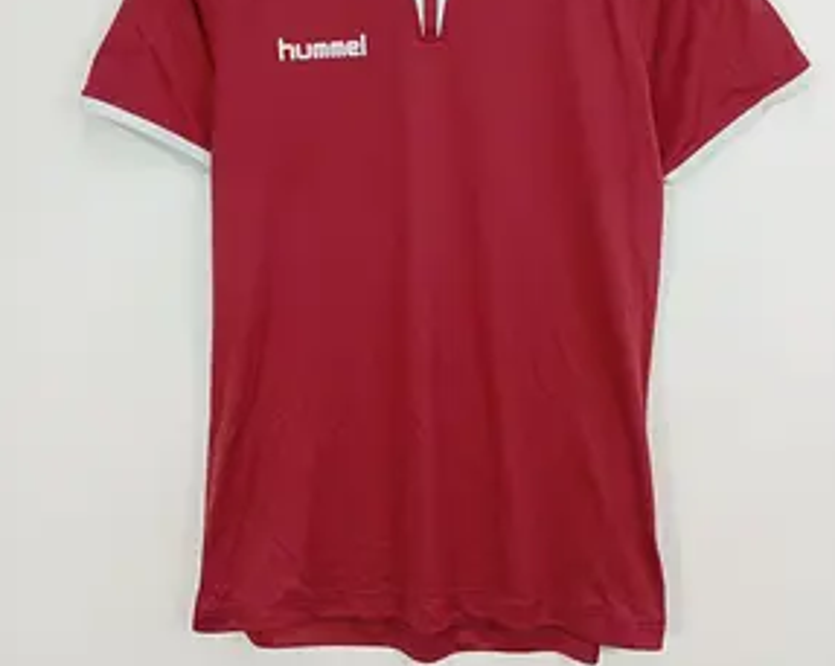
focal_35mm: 38
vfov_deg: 37.8
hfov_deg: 48.0
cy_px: 140
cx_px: 431
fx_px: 938
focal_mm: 4.22
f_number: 1.8
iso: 100
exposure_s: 1/100
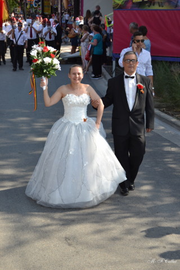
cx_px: 90
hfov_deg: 20.2
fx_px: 506
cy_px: 135
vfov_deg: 29.9
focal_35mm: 68
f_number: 6.3
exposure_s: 1/200
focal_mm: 45
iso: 100
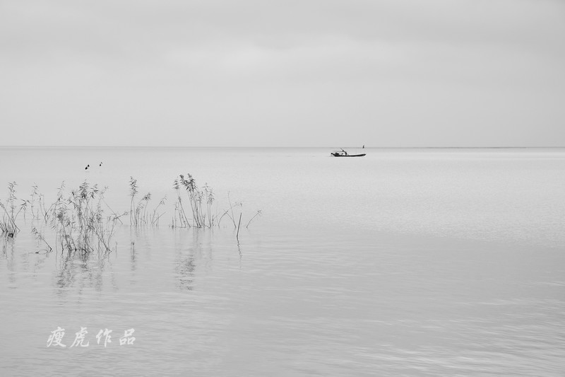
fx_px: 1224
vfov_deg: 17.5
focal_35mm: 78
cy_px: 188
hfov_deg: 26.0
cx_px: 282
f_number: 7.1
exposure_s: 1/800
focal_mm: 52
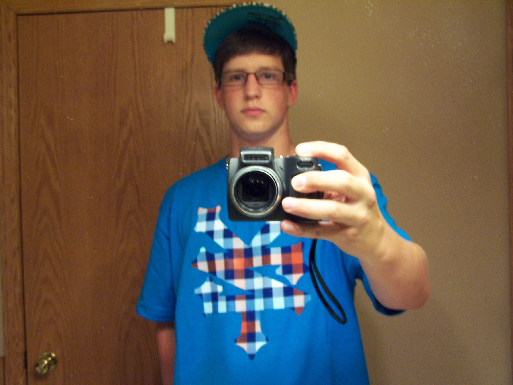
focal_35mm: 38
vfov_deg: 37.7
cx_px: 256
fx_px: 563
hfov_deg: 49.0
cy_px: 192
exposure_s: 1/10
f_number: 2.8
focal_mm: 6.3
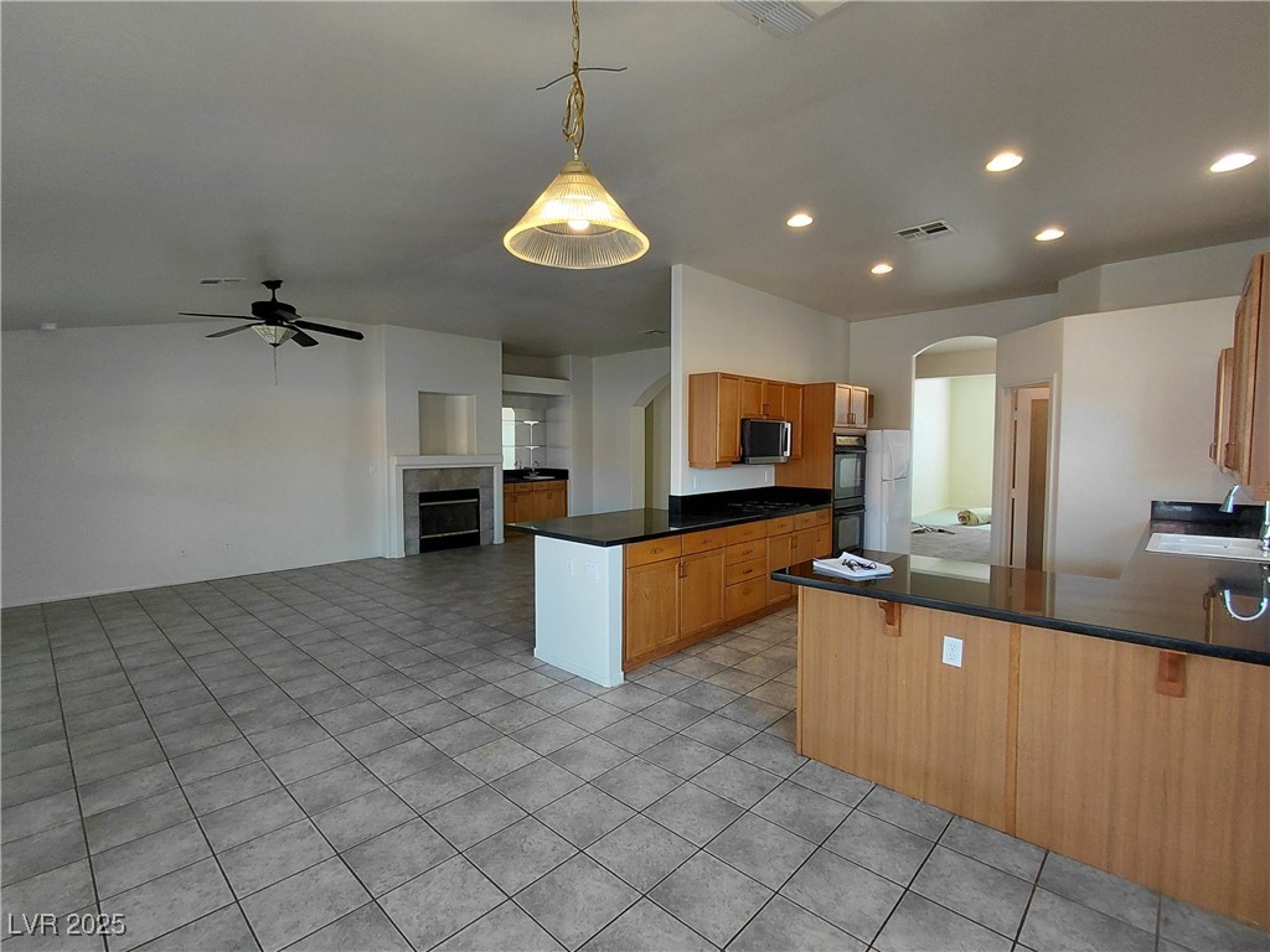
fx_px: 587
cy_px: 476
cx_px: 635
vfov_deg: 78.1
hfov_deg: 94.5
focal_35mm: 16
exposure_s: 1/60
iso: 80
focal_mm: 1.64
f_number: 2.2
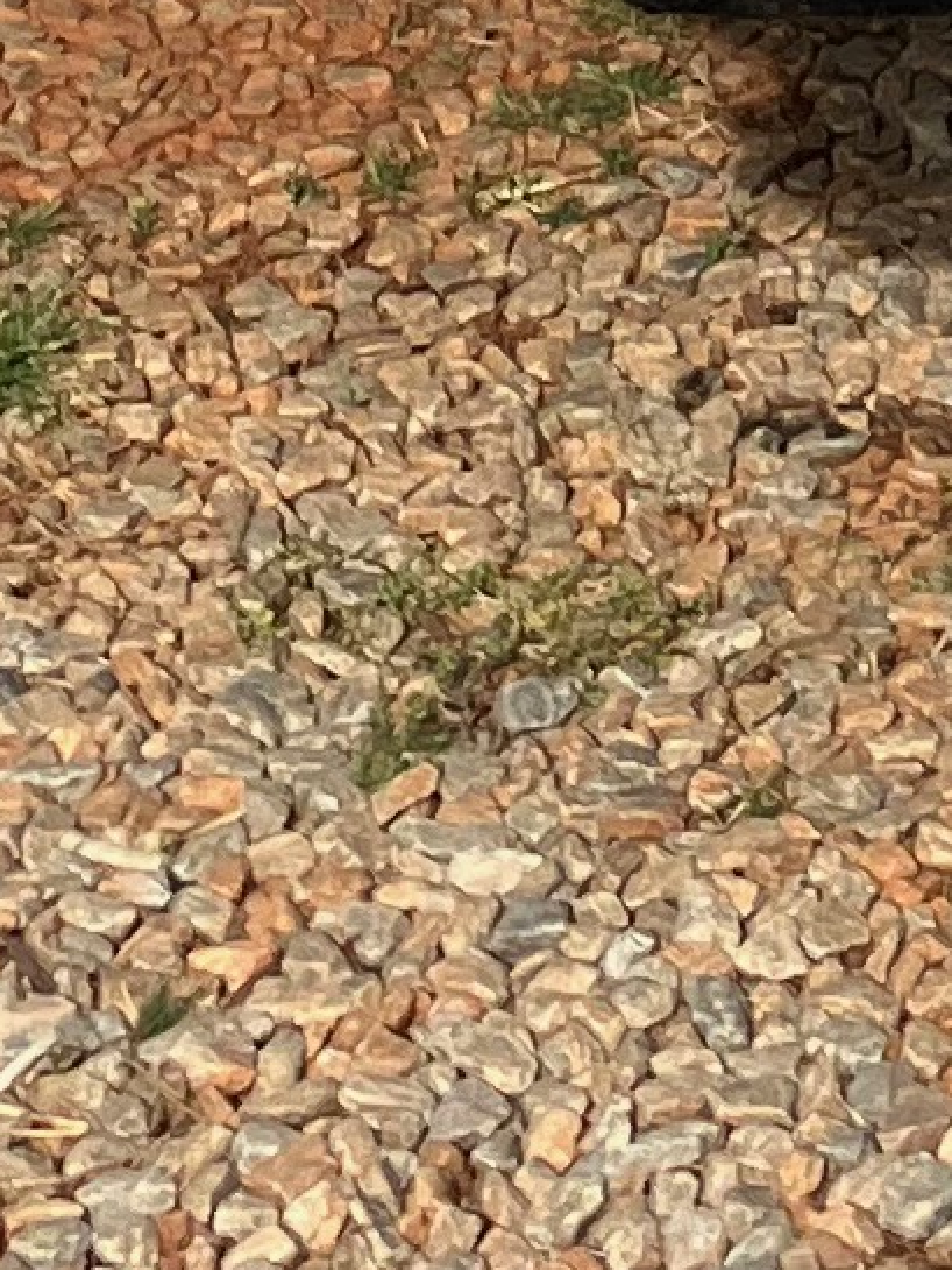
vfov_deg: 8.2
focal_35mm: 207
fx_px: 7588
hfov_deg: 6.8
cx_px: 2356
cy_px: -2475
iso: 32
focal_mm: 3.99
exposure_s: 1/1056
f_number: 1.8
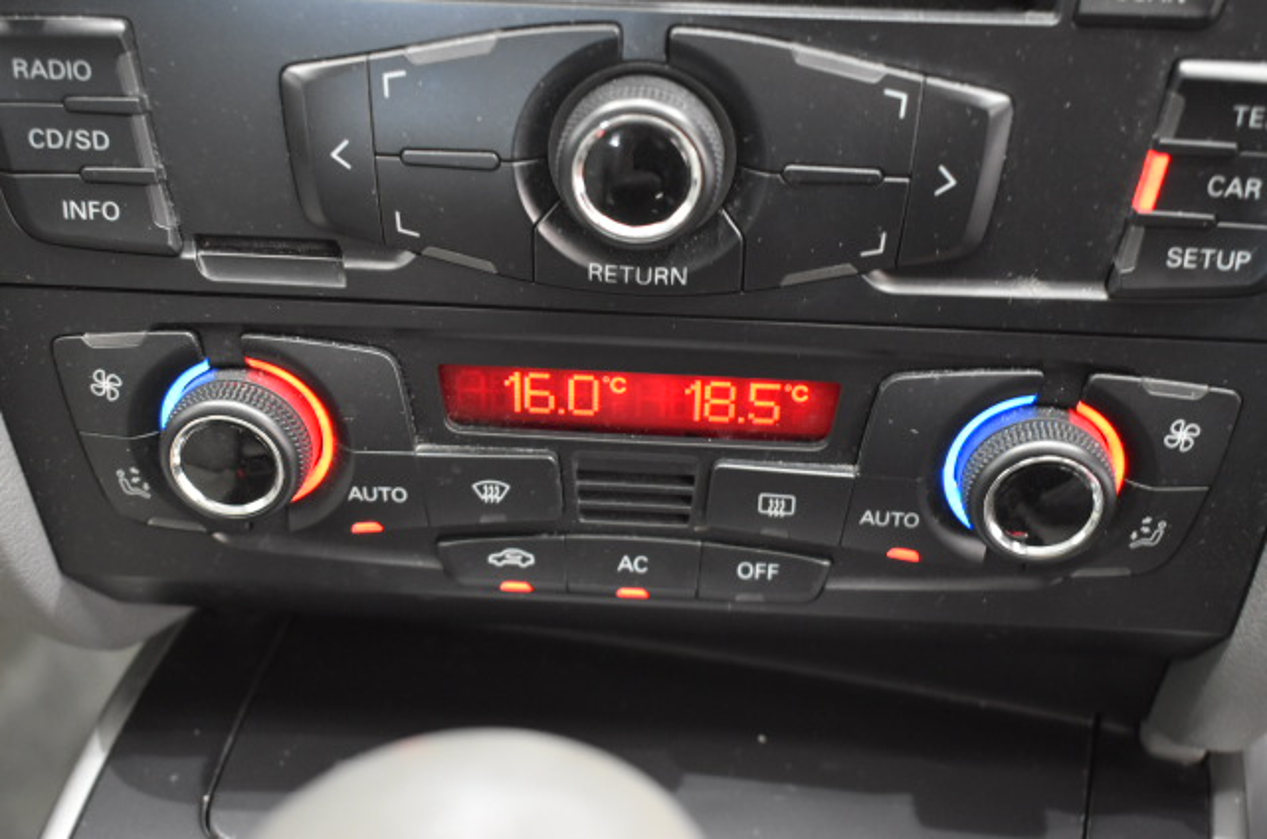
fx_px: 1633
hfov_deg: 42.4
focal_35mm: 46
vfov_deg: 28.8
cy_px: 420
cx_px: 634
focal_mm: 31
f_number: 4.2
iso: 3200
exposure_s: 1/13
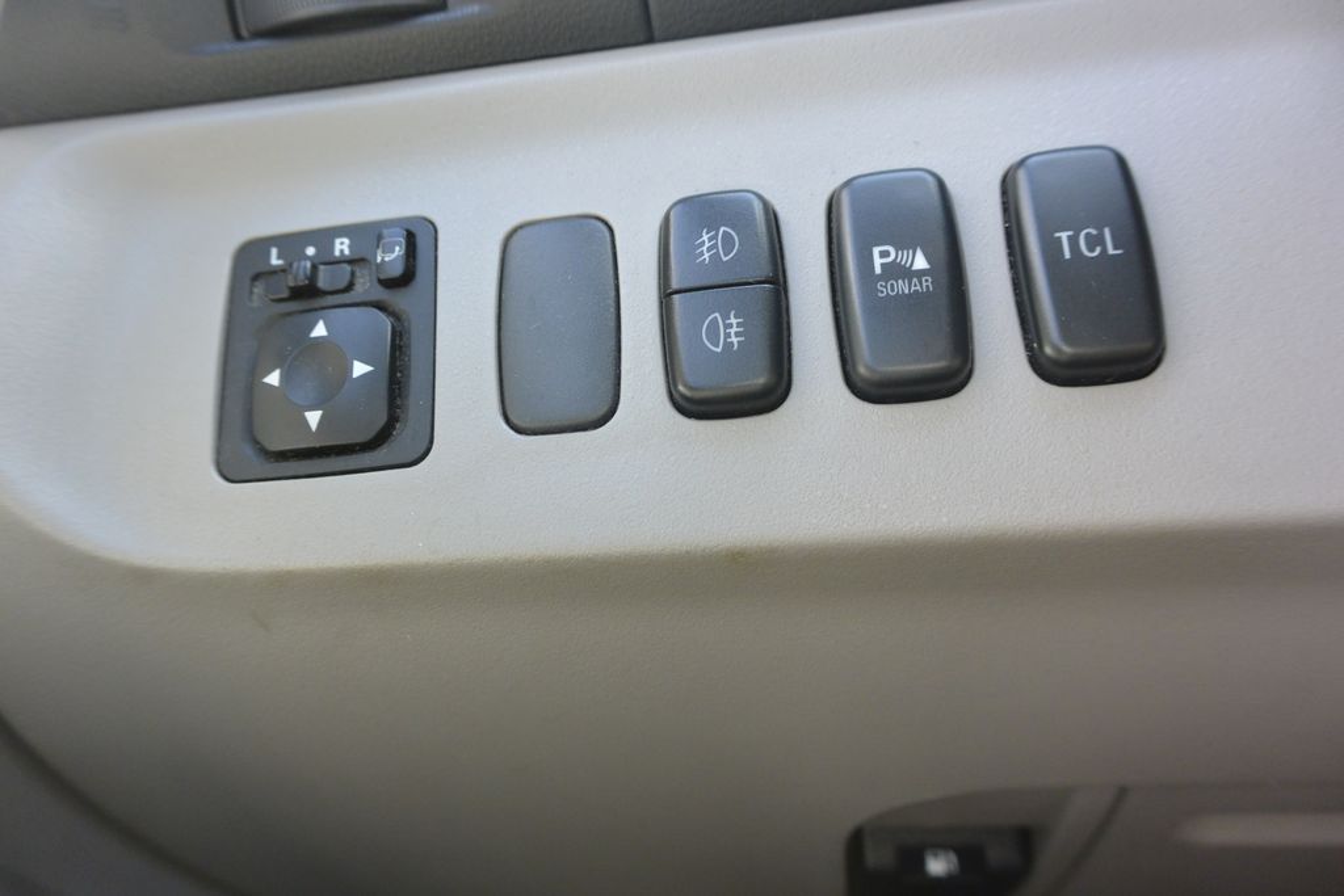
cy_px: 448
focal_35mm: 27
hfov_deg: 67.4
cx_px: 672
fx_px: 1008
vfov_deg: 47.9
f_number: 3.5
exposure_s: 1/125
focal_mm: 10
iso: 400
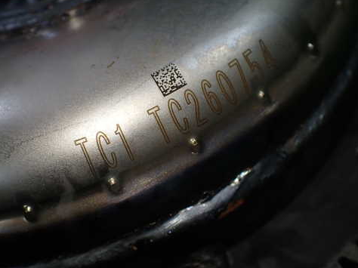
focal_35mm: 38
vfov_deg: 37.7
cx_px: 153
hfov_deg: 48.8
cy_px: 125
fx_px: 393
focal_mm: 5.4
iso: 160
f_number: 2.3
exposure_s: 1/125
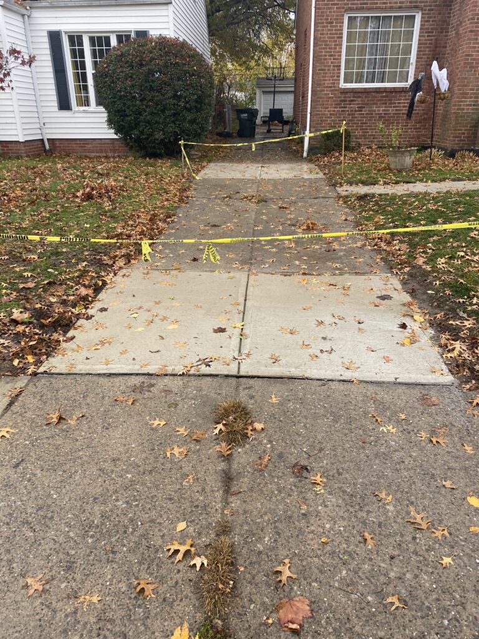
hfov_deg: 53.1
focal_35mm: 26
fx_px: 480
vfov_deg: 67.3
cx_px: 240
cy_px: 320
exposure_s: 1/121
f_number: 1.8
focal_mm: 4.25
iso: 50
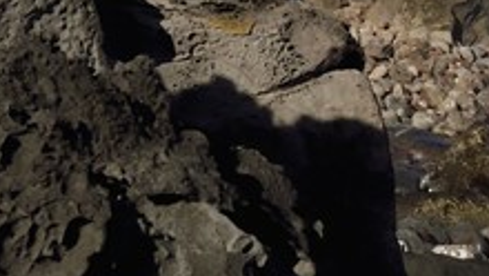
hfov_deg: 6.1
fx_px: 4346
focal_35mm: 335
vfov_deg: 3.6
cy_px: -156
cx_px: 1347
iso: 200
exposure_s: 1/500
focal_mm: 44
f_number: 14
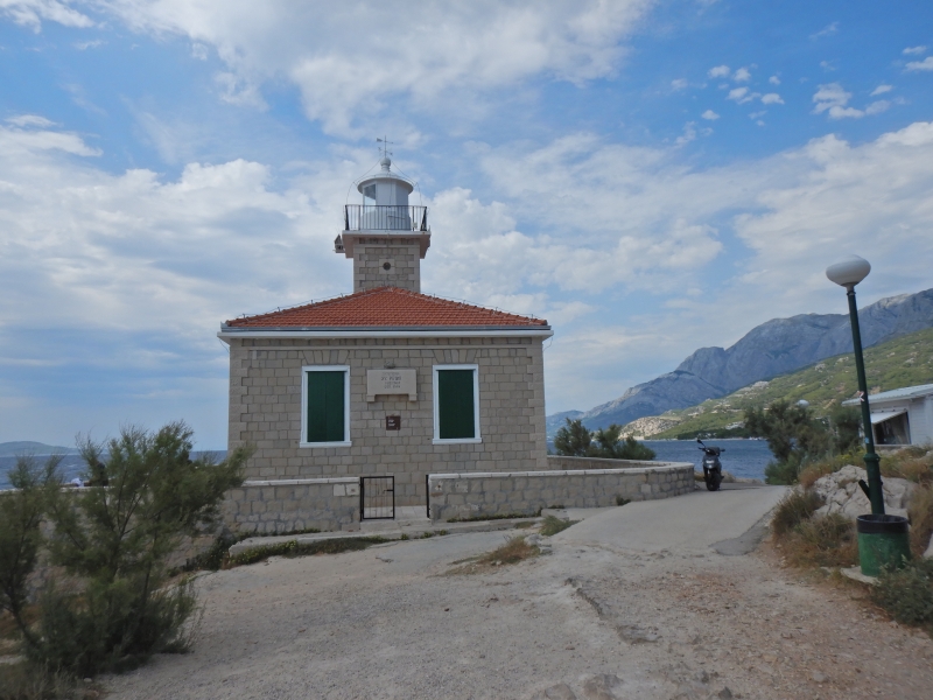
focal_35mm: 24
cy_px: 350
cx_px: 466
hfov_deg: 71.6
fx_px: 647
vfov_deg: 56.8
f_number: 8.2
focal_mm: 4.3
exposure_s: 1/400
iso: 125
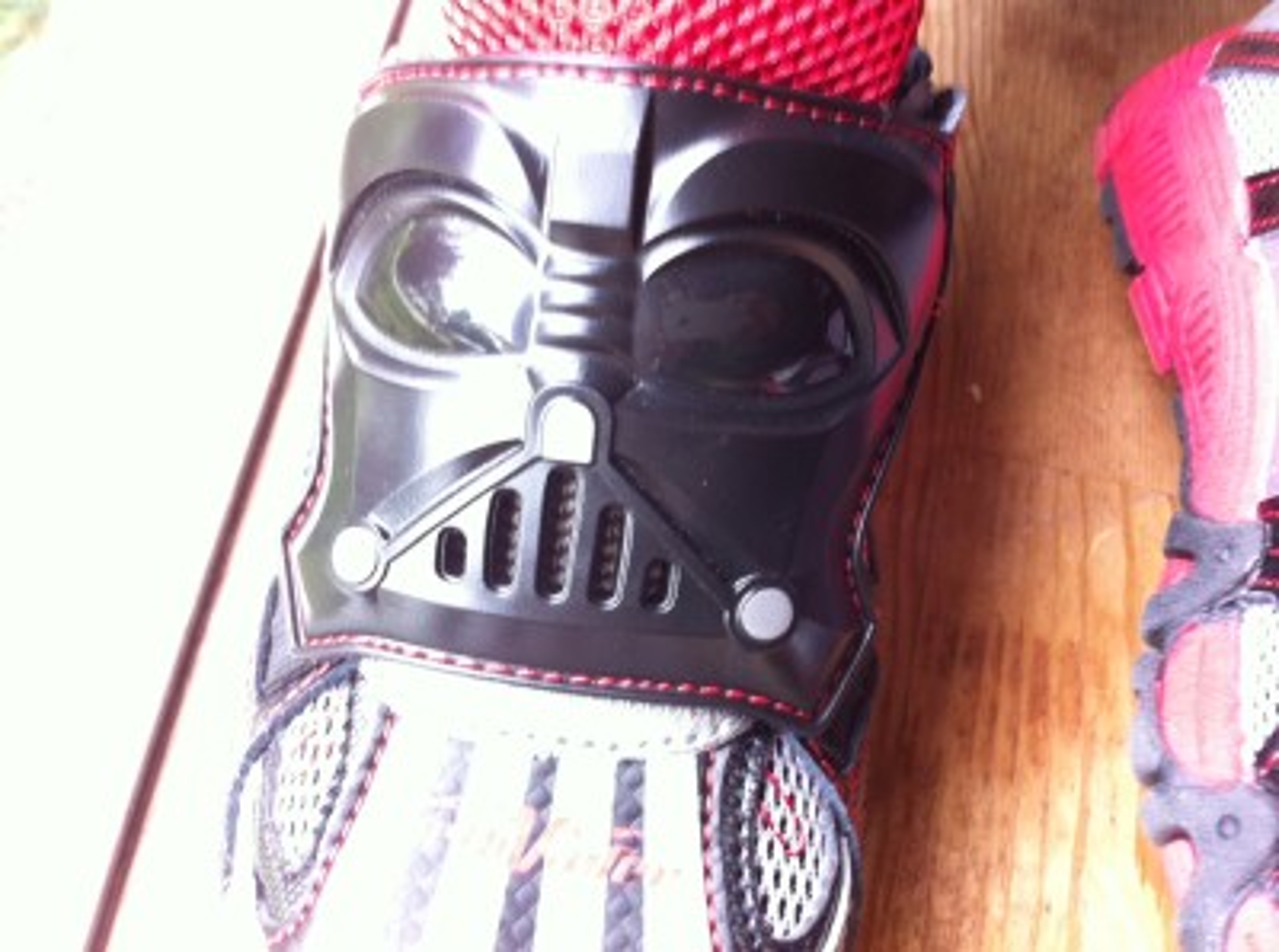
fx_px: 1290
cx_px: 640
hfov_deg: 52.7
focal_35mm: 35
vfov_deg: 40.5
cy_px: 476
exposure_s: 1/15
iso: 100
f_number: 2.8
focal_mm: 3.85
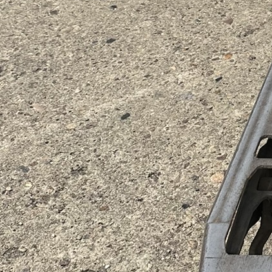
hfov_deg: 14.9
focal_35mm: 103
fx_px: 916
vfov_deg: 15.5
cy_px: -144
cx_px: 474
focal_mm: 6.86
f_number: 1.78
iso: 80
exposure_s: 1/4184
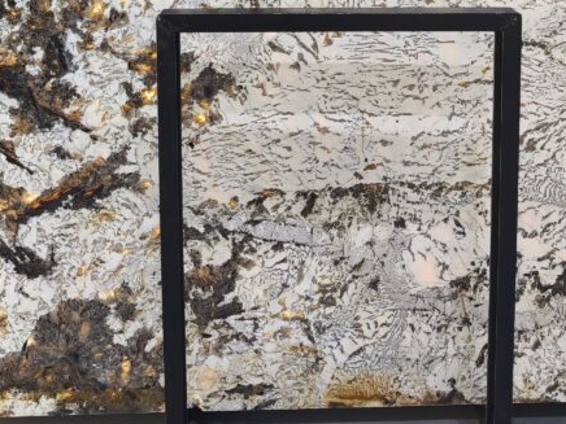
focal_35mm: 54
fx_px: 883
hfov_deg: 35.5
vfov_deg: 25.5
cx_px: 309
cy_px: -17
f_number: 1.6
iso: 200
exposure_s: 1/60
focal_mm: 6.57
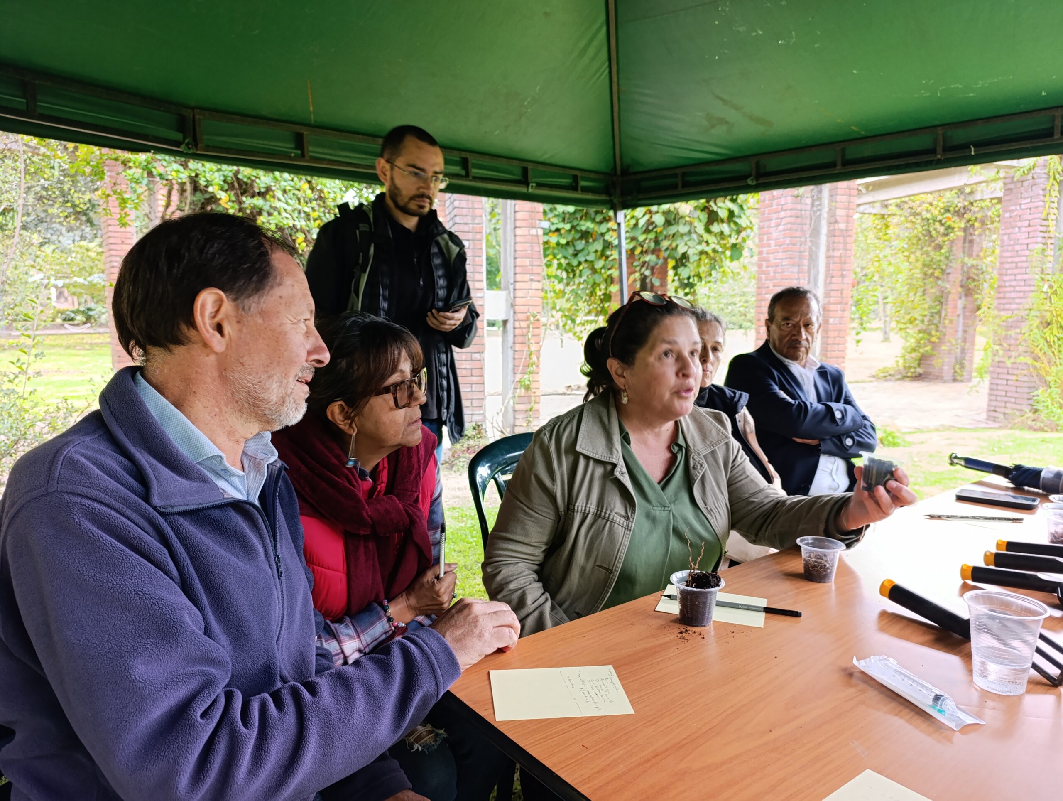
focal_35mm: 23
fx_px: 707
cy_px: 400
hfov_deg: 73.8
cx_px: 532
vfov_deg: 59.0
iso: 1000
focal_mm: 6.14
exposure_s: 1/120
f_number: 1.6
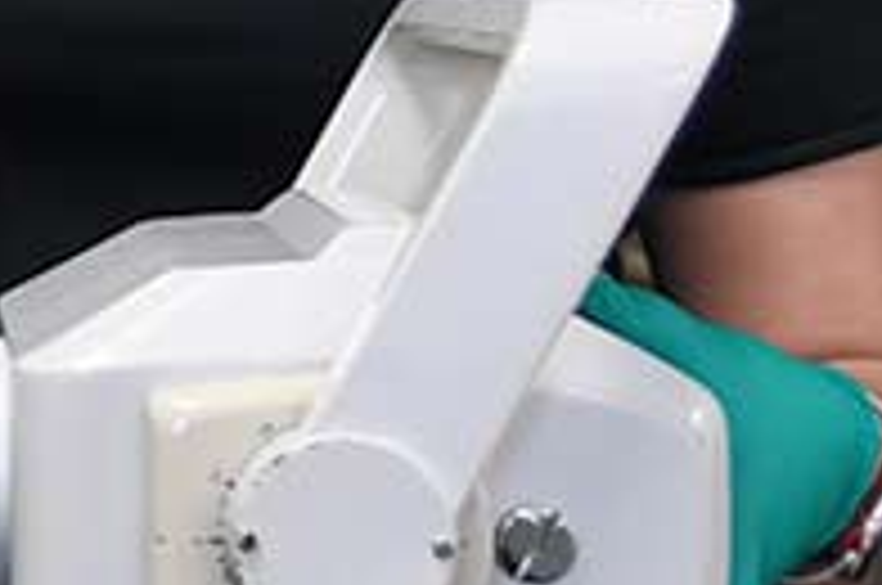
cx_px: -540
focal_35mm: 92
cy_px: 40
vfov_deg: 14.6
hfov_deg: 18.8
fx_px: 2250
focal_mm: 20
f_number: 2.8
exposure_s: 1/125
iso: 640
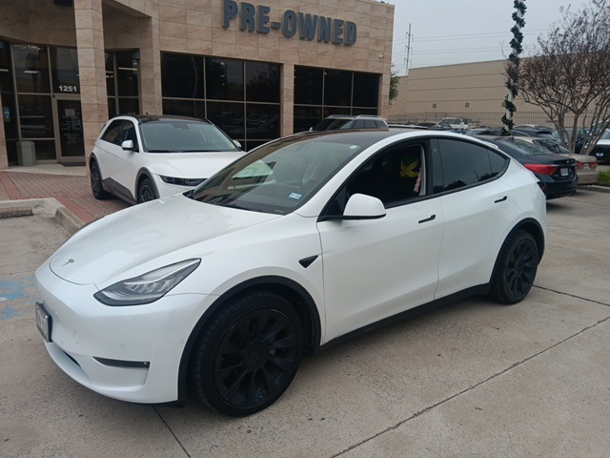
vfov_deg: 53.1
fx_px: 458
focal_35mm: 26
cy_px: 229
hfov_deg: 67.3
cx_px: 305
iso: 100
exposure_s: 1/192
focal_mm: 3.98
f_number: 1.8
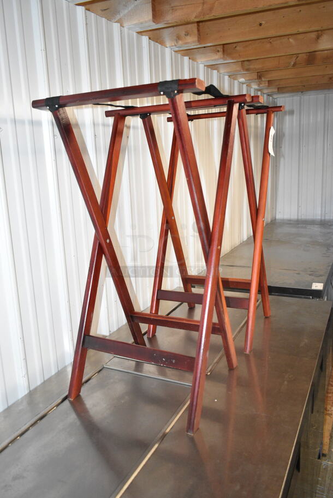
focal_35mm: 30
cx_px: 166
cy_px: 249
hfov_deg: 43.7
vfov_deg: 61.9
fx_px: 416
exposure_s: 1/200
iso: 2000
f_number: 3.8
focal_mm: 20
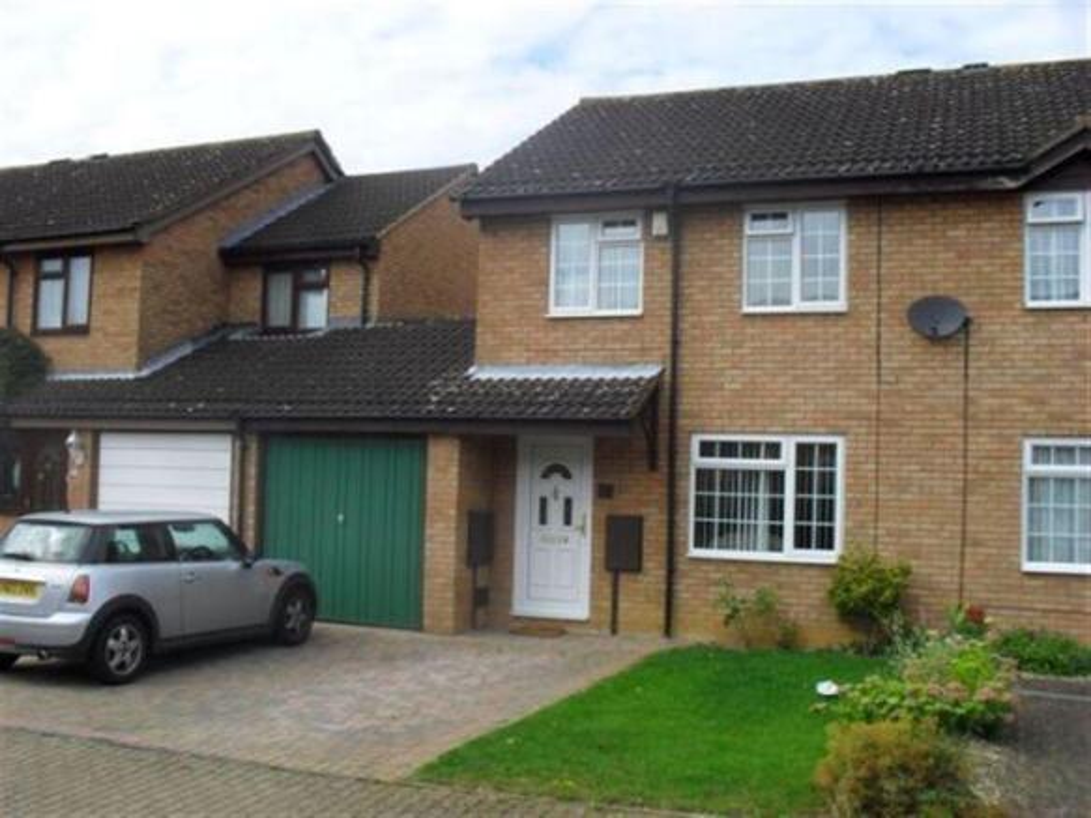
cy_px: 409
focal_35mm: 35
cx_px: 546
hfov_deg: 52.6
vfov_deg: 40.7
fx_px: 1103
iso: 100
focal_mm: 6.3
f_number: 8.4
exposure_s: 1/125
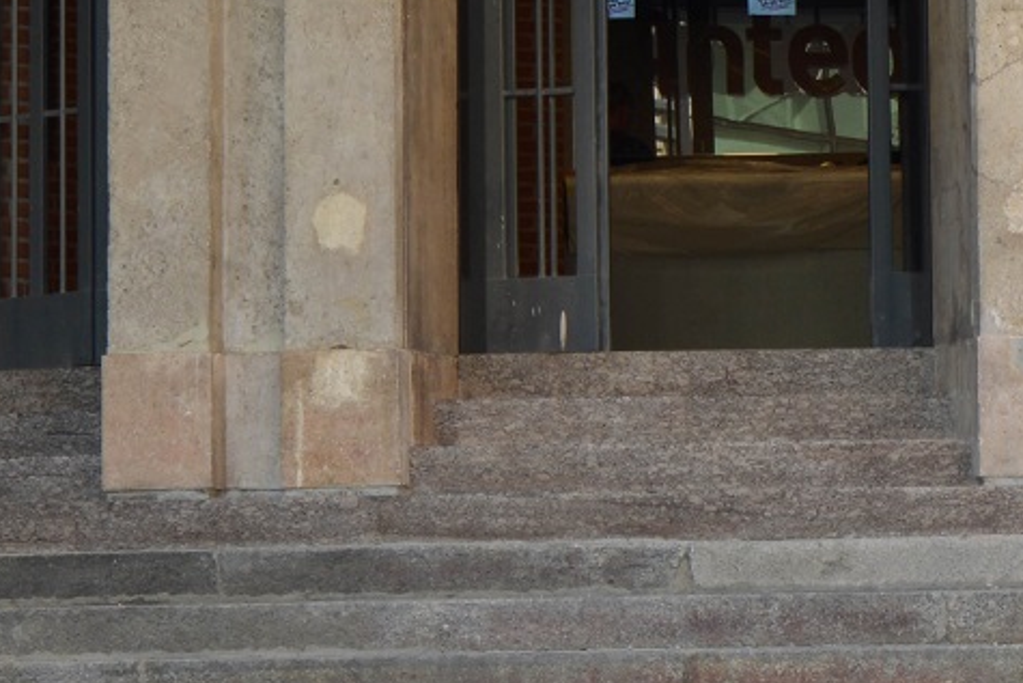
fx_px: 6338
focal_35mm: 223
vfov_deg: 6.1
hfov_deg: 9.2
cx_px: 700
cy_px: -250
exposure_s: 1/15
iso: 200
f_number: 16
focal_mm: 48
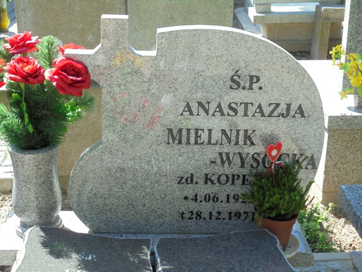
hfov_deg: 34.3
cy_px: 136
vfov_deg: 26.1
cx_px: 181
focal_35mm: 56
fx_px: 586
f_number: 5.2
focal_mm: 10.1
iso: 100
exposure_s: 1/100
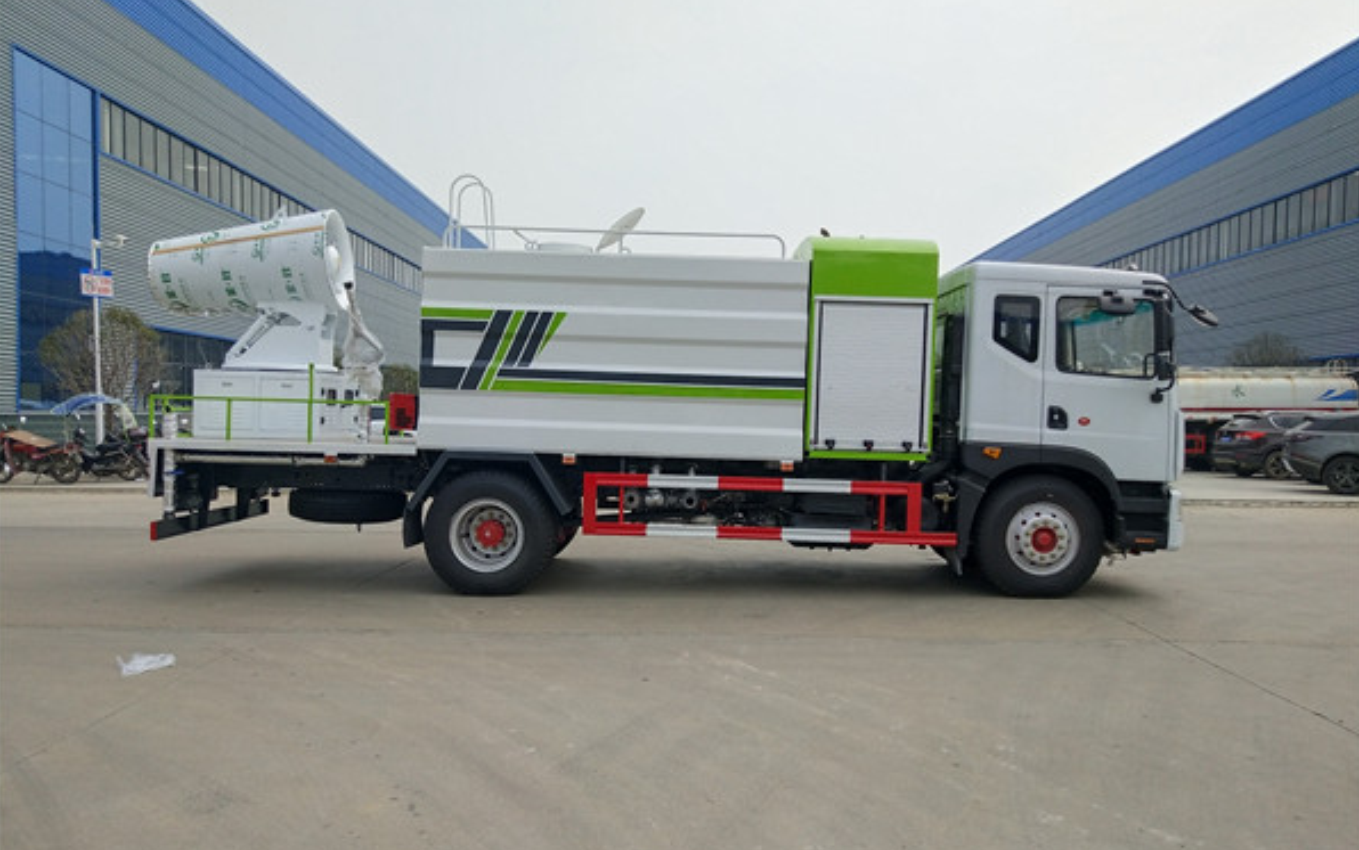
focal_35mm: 32
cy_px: 447
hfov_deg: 59.6
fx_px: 1186
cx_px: 680
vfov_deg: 39.5
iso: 50
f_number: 1.8
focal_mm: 3.95
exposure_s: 1/3690
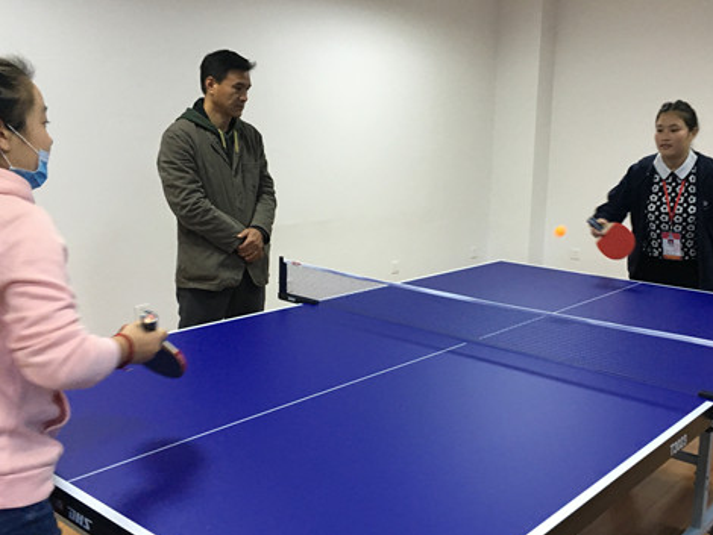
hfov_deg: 50.0
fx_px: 762
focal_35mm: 37
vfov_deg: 38.7
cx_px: 394
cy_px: 268
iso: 200
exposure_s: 1/33
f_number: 2.2
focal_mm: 4.15
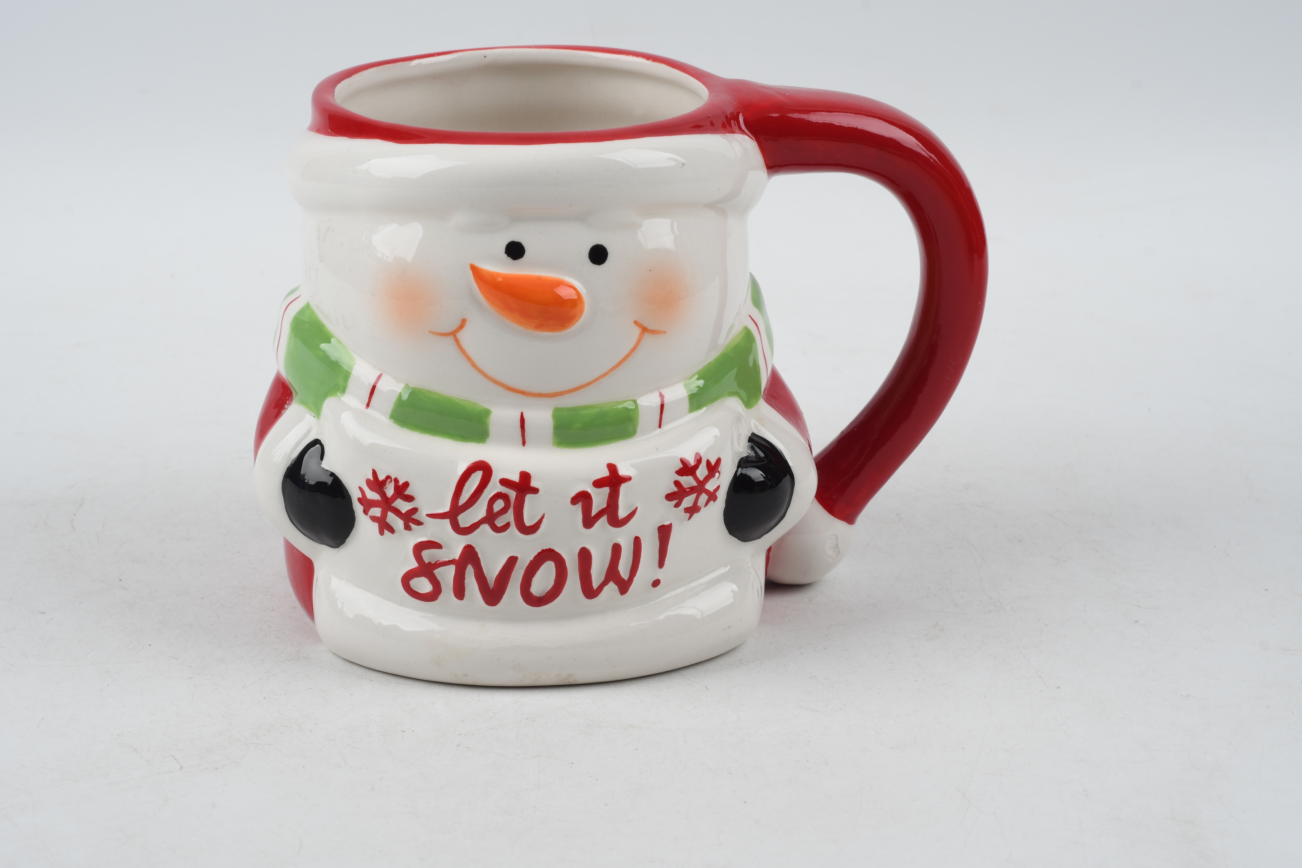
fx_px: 2748
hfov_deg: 26.7
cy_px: 429
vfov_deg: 17.9
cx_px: 653
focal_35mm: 76
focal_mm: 50
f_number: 11
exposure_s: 1/160
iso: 100
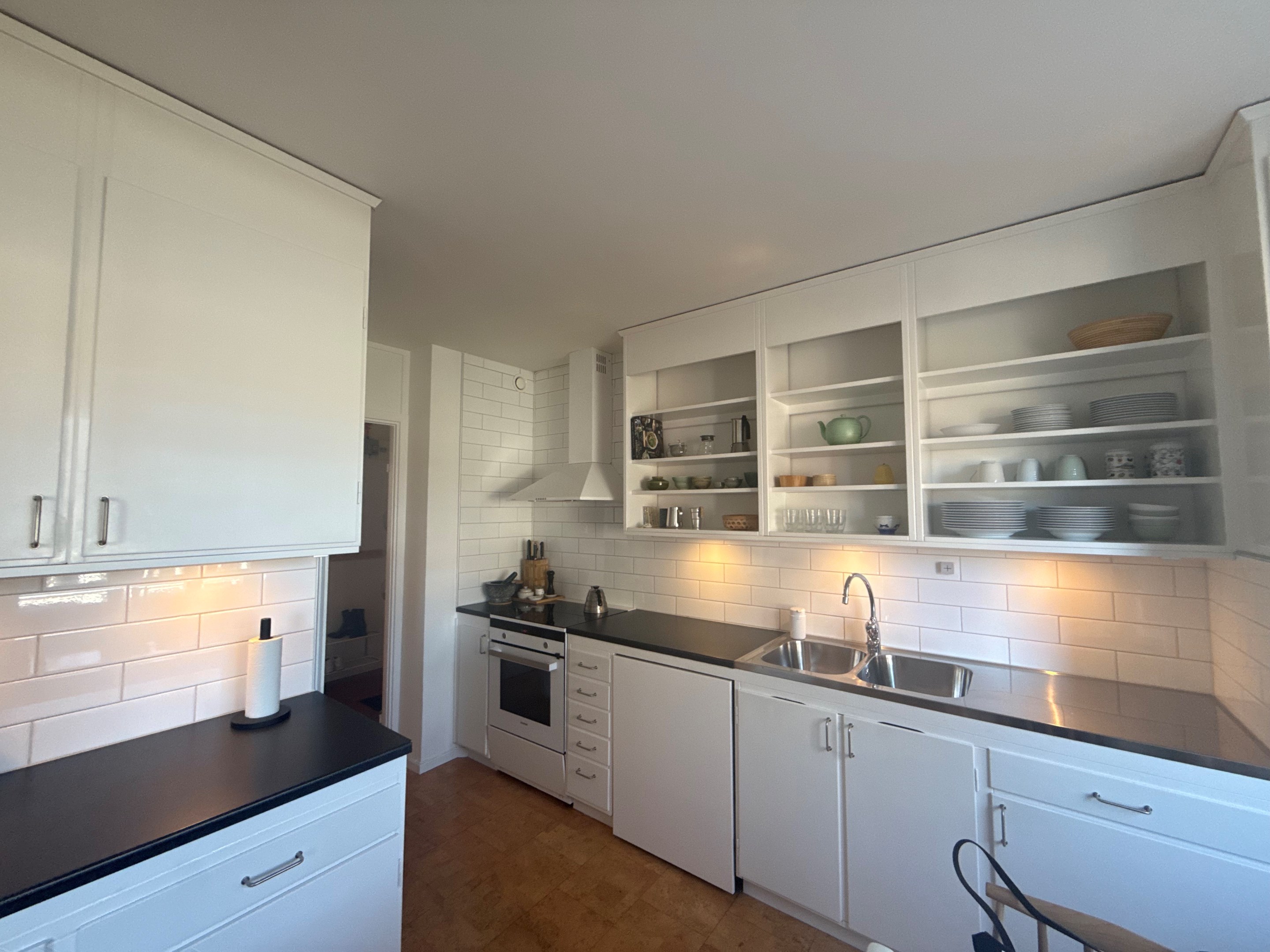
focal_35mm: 14
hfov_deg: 102.1
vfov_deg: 85.7
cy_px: 476
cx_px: 635
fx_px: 514
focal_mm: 2.22
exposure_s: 1/113
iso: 250
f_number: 2.2
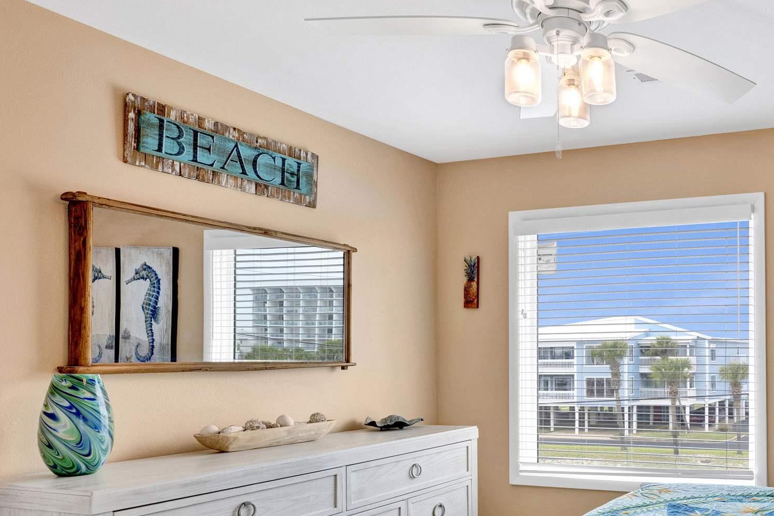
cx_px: 691
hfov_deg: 54.3
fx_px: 646
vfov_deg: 42.9
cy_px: 346
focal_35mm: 30
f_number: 11
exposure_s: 1/40
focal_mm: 14.5
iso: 400
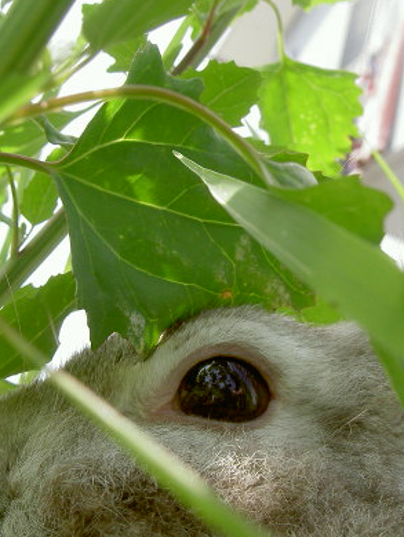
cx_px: 170
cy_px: 317
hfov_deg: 22.9
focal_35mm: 64
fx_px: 995
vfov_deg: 30.2
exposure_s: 1/312
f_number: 4.7
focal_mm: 8
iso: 100
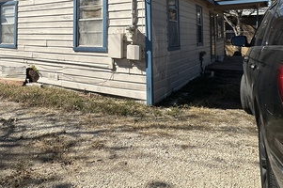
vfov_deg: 39.4
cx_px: 88
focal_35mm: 31
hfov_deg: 58.6
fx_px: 243
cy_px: 21
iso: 50
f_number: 2.2
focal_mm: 2.22
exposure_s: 1/2212
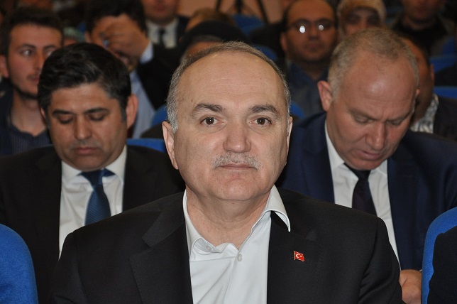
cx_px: 228
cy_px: 152
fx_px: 1712
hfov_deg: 15.2
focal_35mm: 135
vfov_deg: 10.1
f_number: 5.6
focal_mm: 90
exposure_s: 1/60
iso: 800
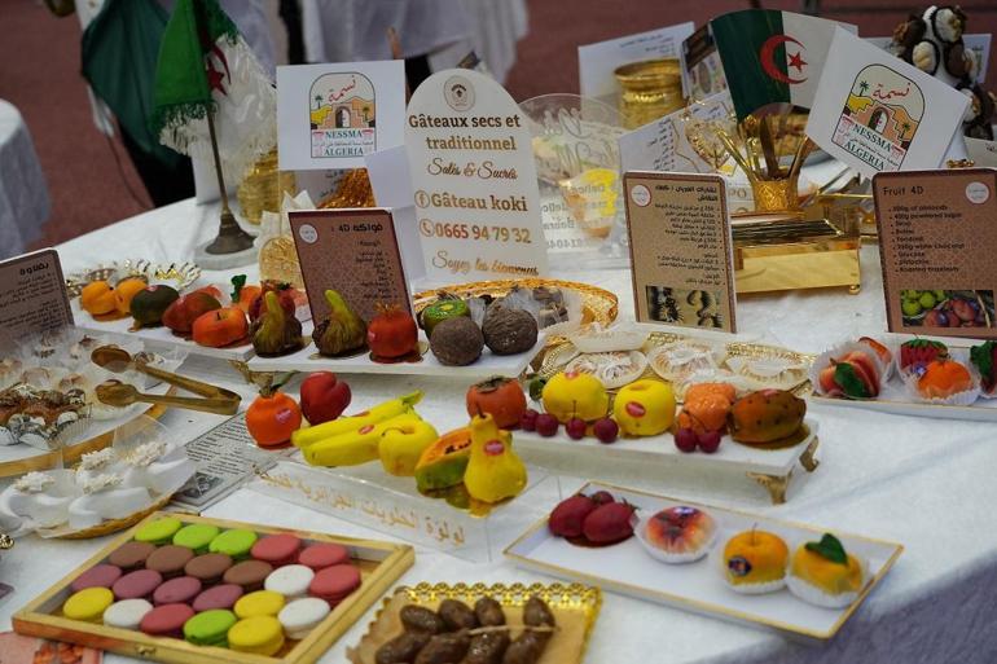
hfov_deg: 36.9
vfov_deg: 25.0
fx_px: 1495
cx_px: 498
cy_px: 332
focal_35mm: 54
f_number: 4
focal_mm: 54
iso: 1250
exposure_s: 1/160
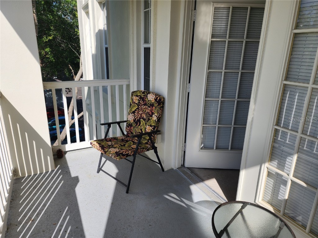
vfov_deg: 58.9
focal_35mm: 23
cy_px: 119
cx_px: 159
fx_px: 211
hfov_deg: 73.9
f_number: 1.8
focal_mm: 6.4
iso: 12
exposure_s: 1/1276
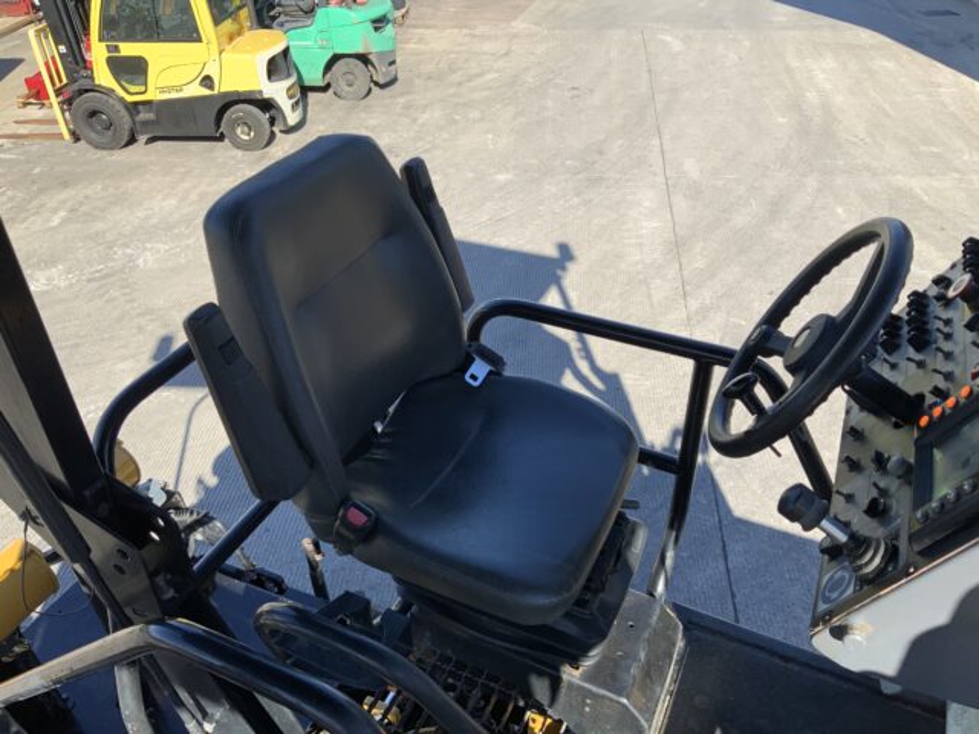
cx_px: 490
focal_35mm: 29
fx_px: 820
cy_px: 367
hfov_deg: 61.7
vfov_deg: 48.2
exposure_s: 1/997
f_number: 1.8
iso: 16
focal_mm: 3
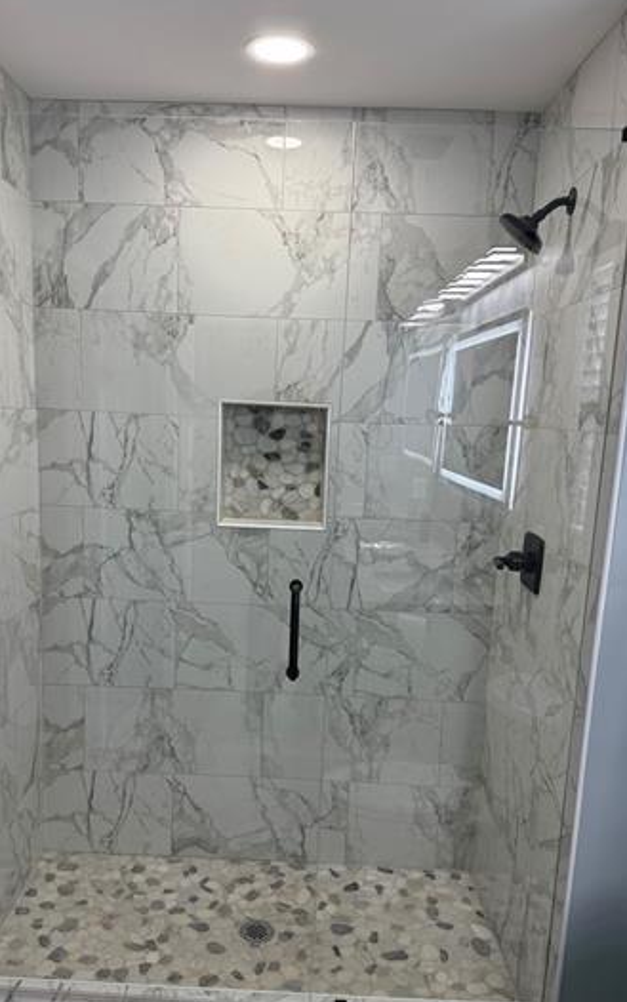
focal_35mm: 29
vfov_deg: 64.4
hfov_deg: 43.1
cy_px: 556
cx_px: 273
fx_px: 792
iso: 125
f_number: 1.78
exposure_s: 1/171
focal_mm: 6.76
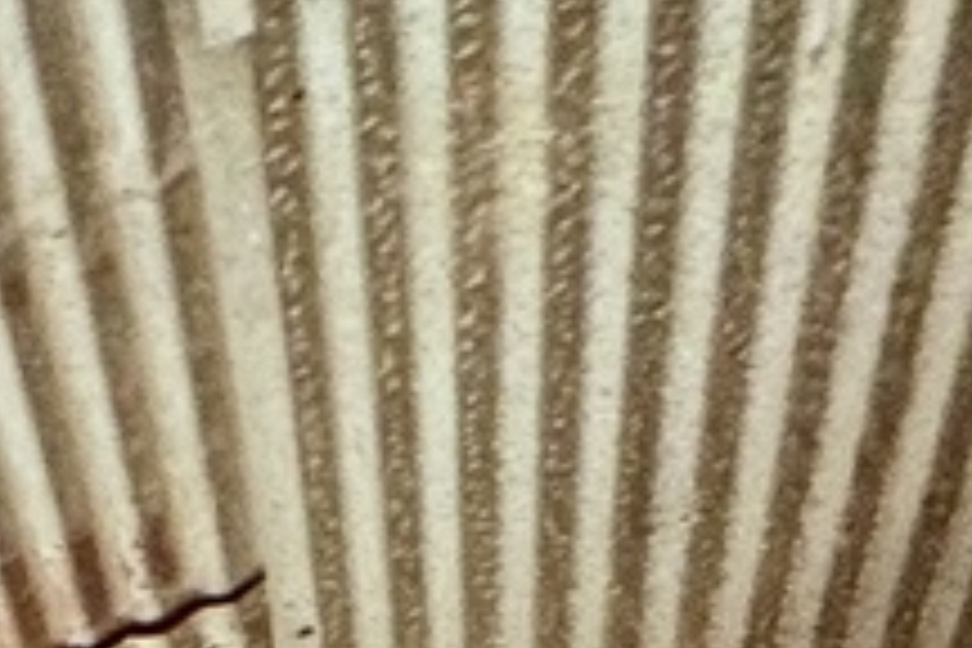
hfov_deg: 10.9
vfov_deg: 8.8
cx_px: -2084
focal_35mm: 97
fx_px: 2619
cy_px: 2385
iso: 100
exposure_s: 1/99
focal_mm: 2.22
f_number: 2.2
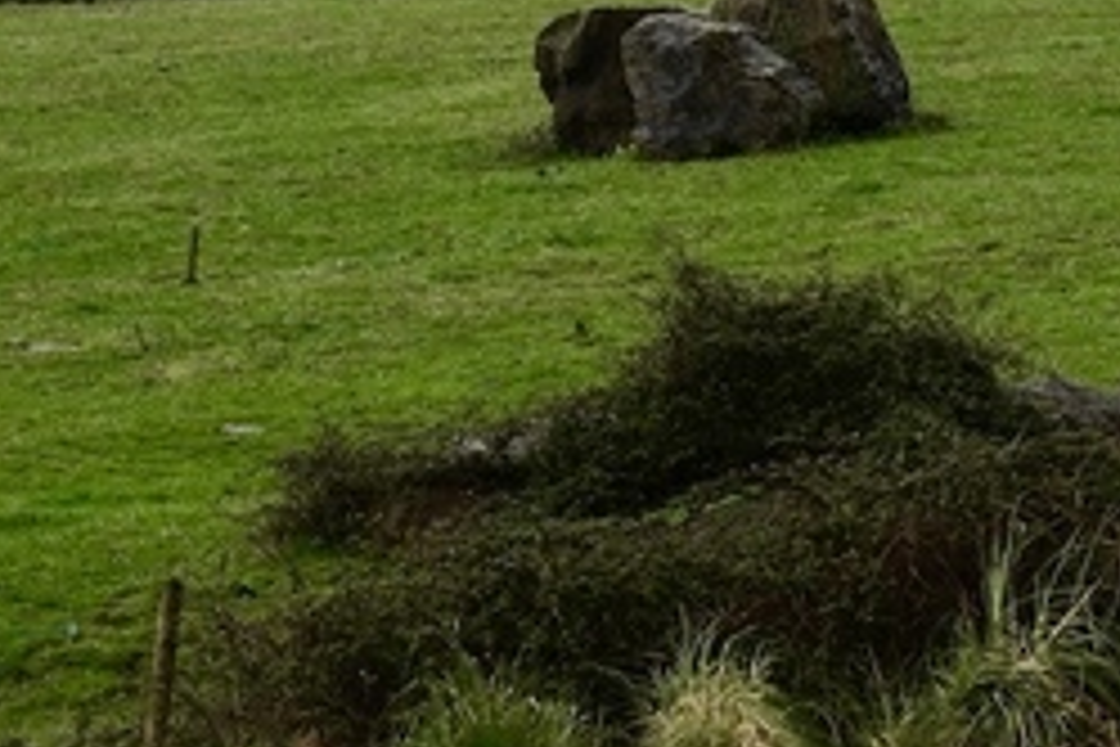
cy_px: -261
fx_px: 8150
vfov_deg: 5.2
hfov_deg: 7.9
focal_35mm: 262
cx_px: 778
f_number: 5
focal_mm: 90
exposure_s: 1/200
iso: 320
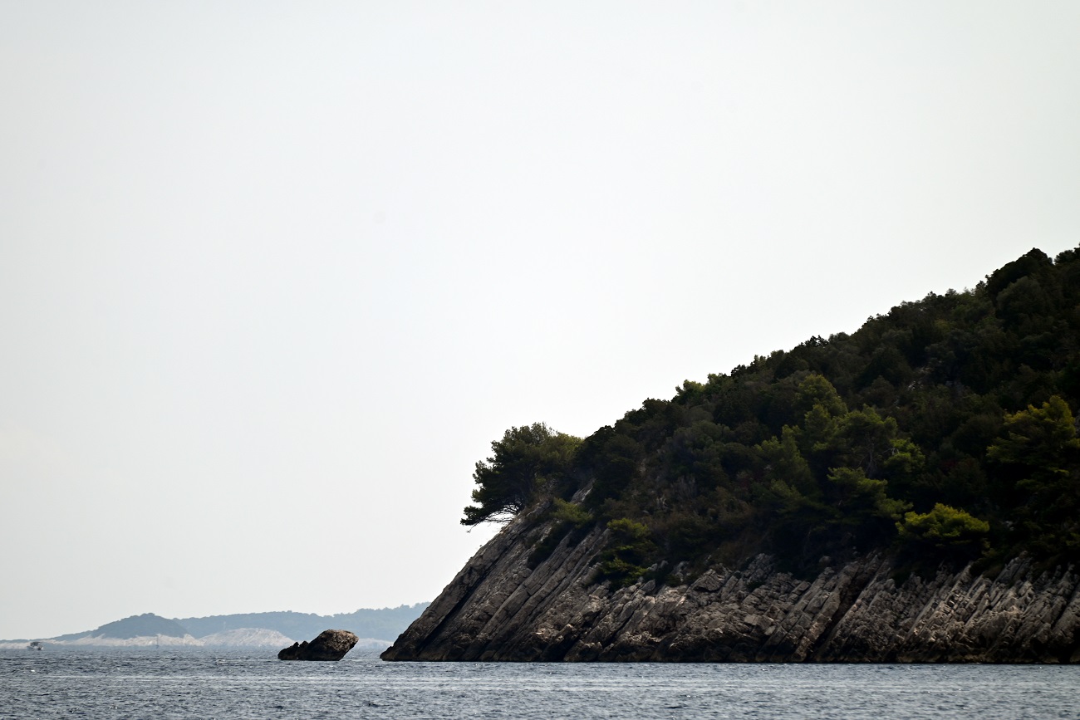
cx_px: 540
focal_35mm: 300
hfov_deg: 6.9
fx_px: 9000
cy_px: 360
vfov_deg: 4.6
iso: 110
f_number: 5.6
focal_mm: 300
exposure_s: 1/1000
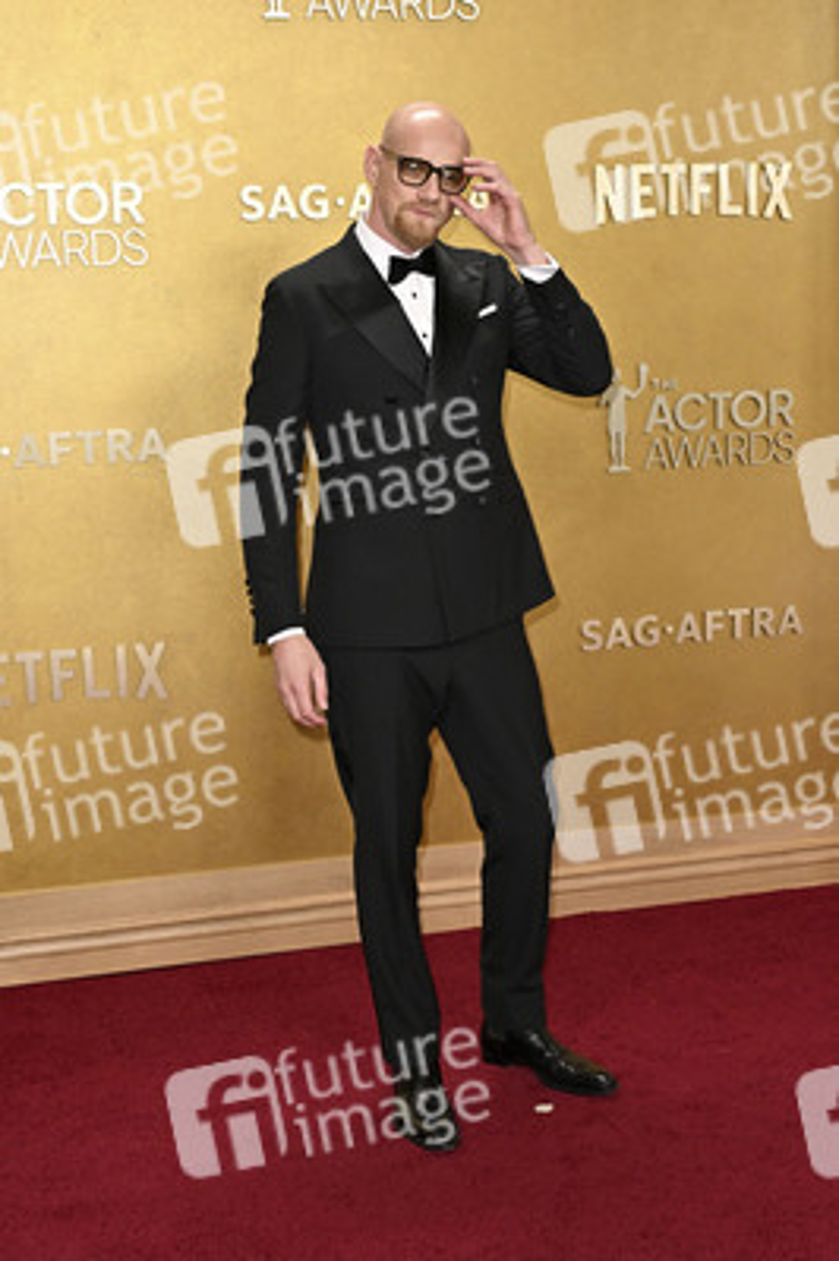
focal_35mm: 41
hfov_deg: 32.6
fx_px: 1436
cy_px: 630
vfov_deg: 47.4
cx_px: 420
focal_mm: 41
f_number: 5.6
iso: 2500
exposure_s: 1/320
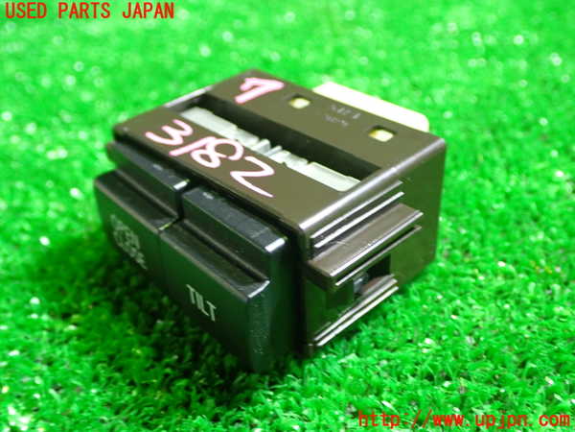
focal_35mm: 41
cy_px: 216
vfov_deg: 35.1
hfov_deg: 45.8
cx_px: 288
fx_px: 681
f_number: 2.8
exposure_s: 1/25
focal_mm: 7.31
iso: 800
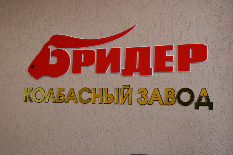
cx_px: 116
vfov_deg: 25.0
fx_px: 349
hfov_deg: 36.9
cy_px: 78
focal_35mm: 54
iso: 900
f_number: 5
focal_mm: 36
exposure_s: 1/60
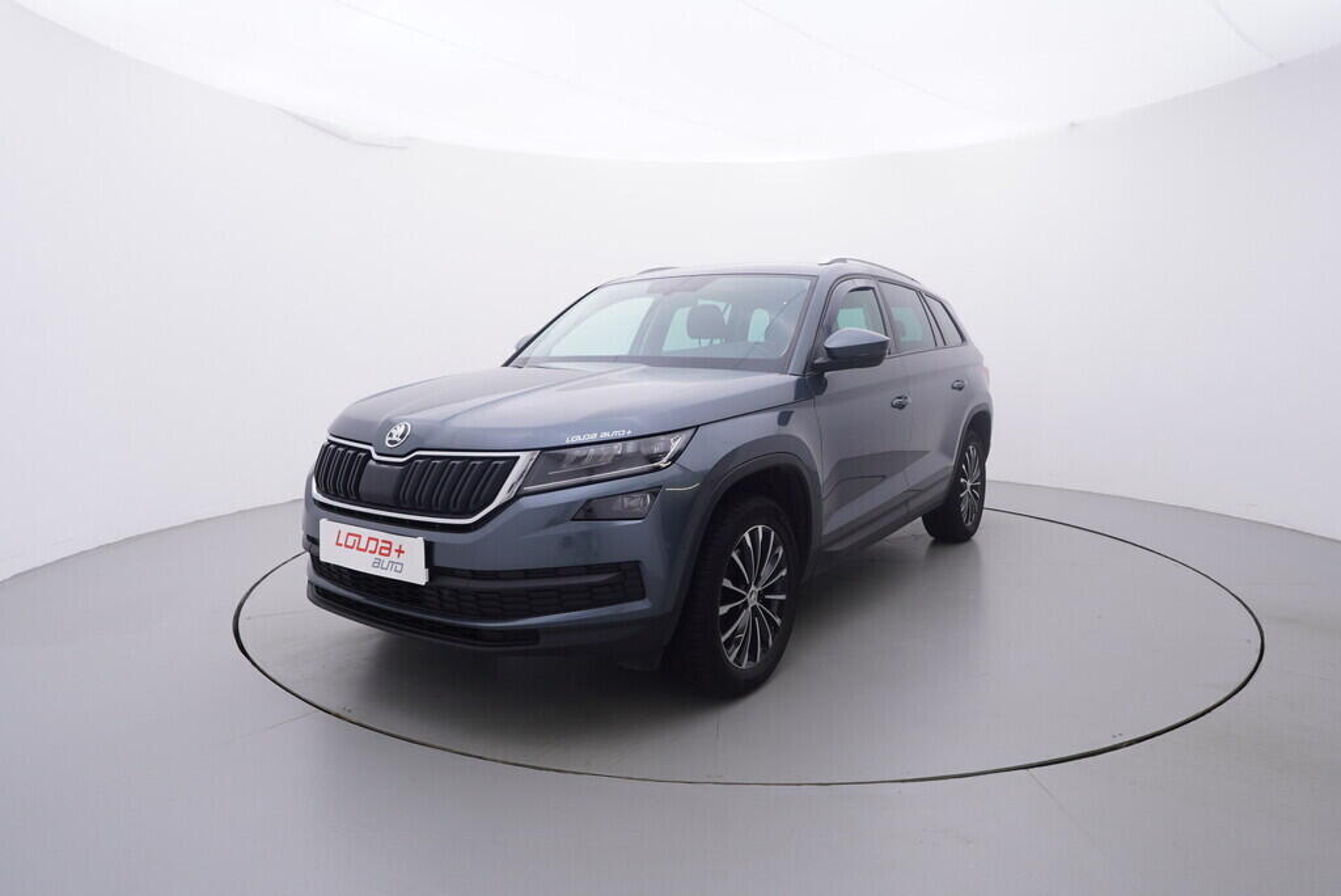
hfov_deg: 77.3
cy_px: 448
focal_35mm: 22
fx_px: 839
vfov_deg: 56.2
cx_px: 670
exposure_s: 1/80
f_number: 5
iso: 200
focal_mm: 15
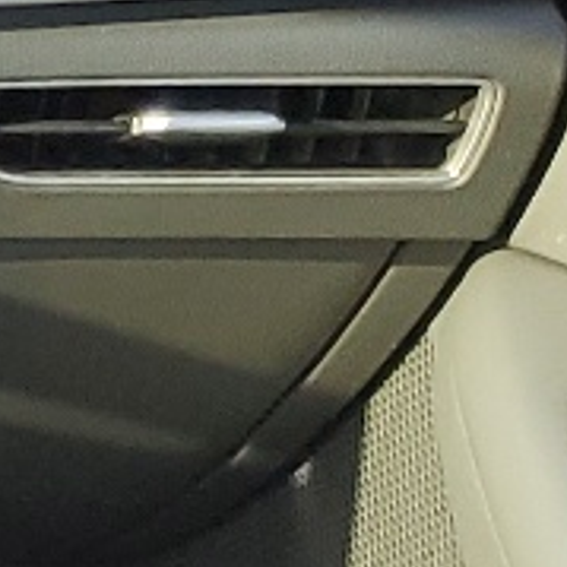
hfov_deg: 6.7
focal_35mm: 205
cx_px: -1742
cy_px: 1112
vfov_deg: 8.2
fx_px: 3799
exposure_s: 1/120
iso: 74
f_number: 1.5
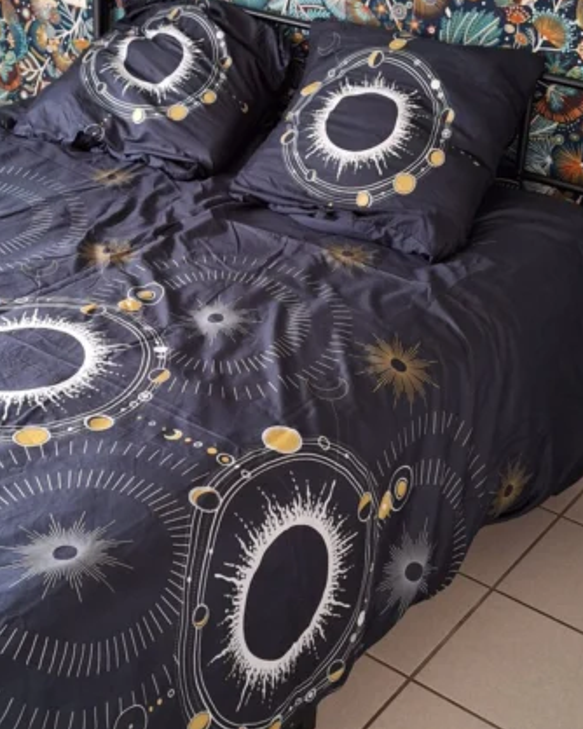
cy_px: 309
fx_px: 1187
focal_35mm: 55
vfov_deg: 34.1
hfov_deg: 27.5
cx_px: 229
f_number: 1.8
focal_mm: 5.54
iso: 320
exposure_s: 1/25
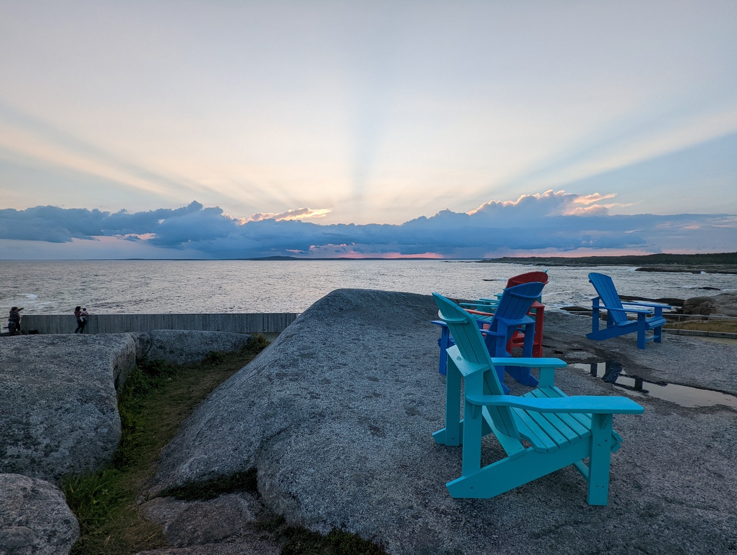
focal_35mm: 16
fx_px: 341
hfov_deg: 94.4
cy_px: 278
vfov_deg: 78.3
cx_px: 368
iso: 50
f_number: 2.2
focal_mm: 2.35
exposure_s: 1/347
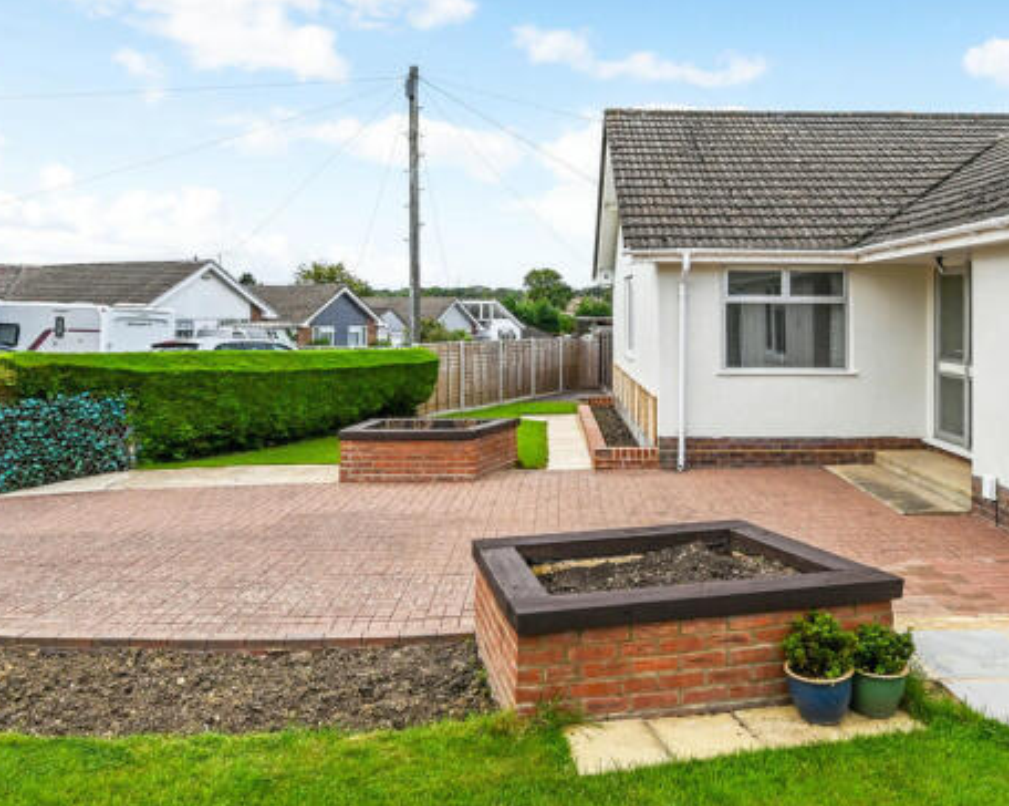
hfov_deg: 63.9
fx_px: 806
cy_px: 337
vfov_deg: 52.9
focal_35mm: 27
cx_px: 571
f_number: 8
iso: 400
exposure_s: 1/800
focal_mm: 20
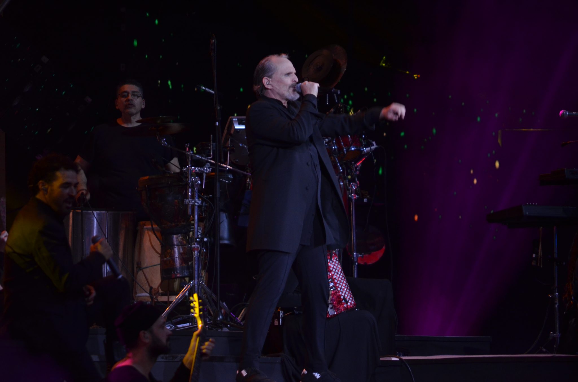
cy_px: 191
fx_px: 4806
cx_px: 289
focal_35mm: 300
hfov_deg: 6.9
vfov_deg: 4.6
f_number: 5.6
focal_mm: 200
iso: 1000
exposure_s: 1/100
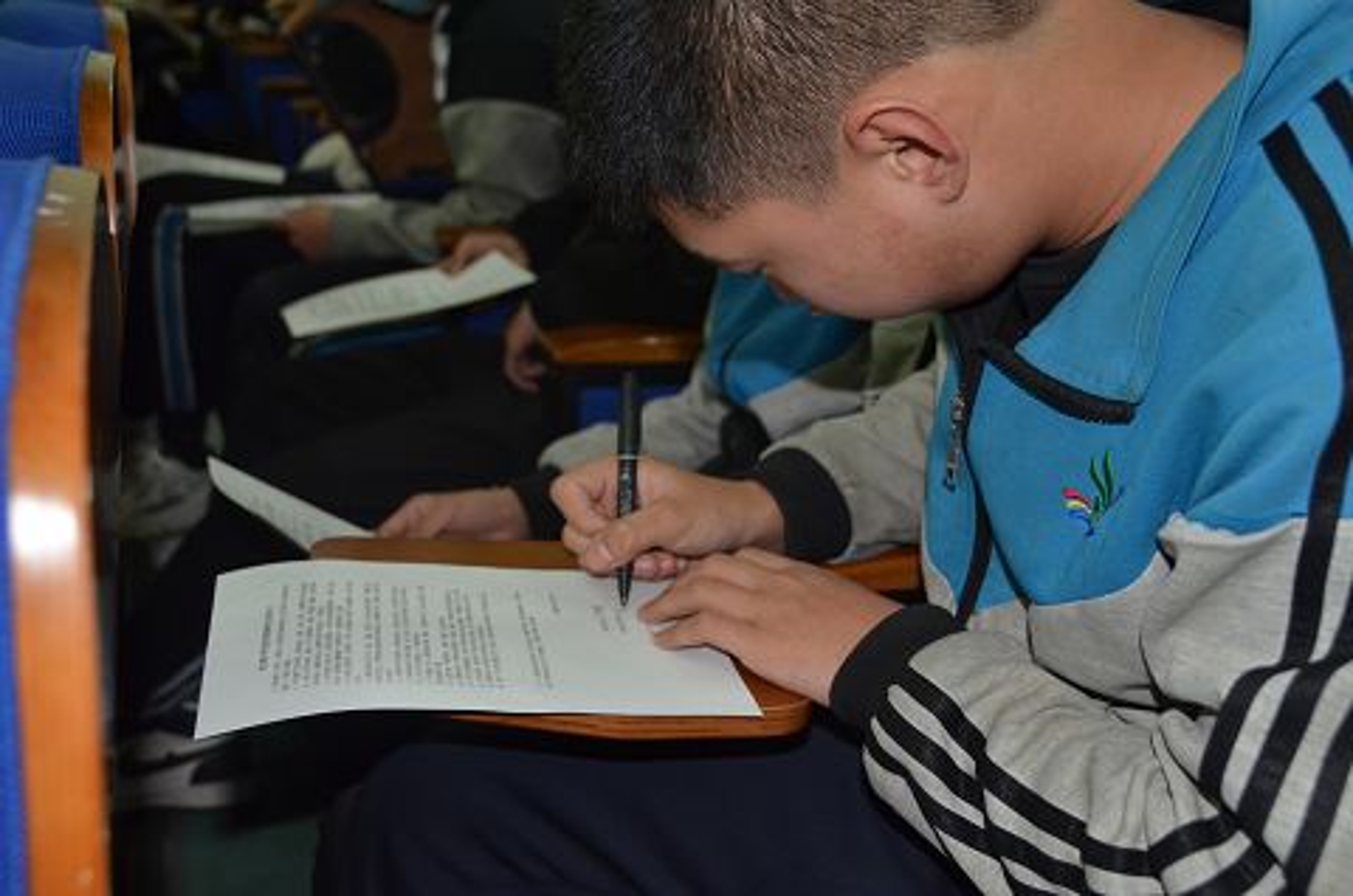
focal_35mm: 40
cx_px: 676
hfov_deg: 48.0
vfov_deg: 32.9
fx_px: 1519
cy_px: 448
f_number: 4
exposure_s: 1/60
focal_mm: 27
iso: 800
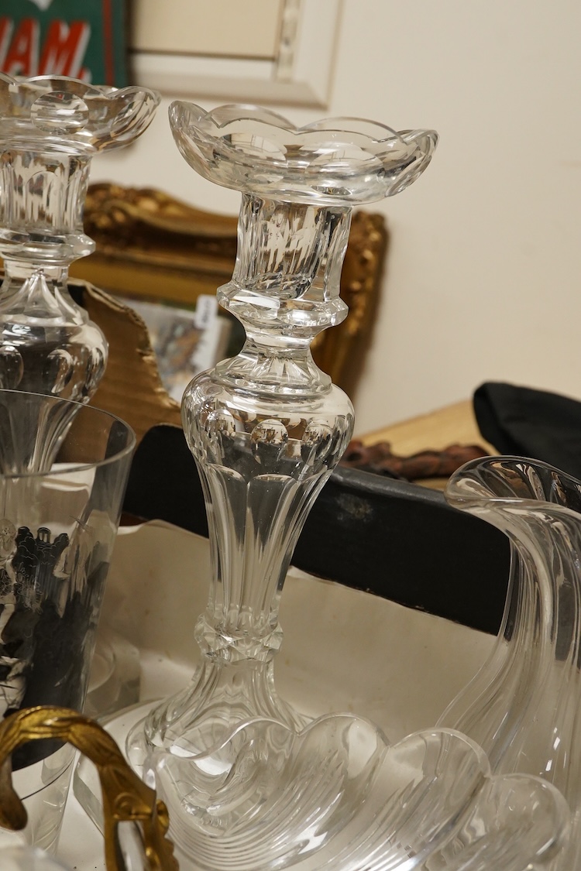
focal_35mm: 45
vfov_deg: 43.6
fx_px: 1089
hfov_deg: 29.9
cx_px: 290
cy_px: 436
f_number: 13
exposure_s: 1/100
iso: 2500
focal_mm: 30
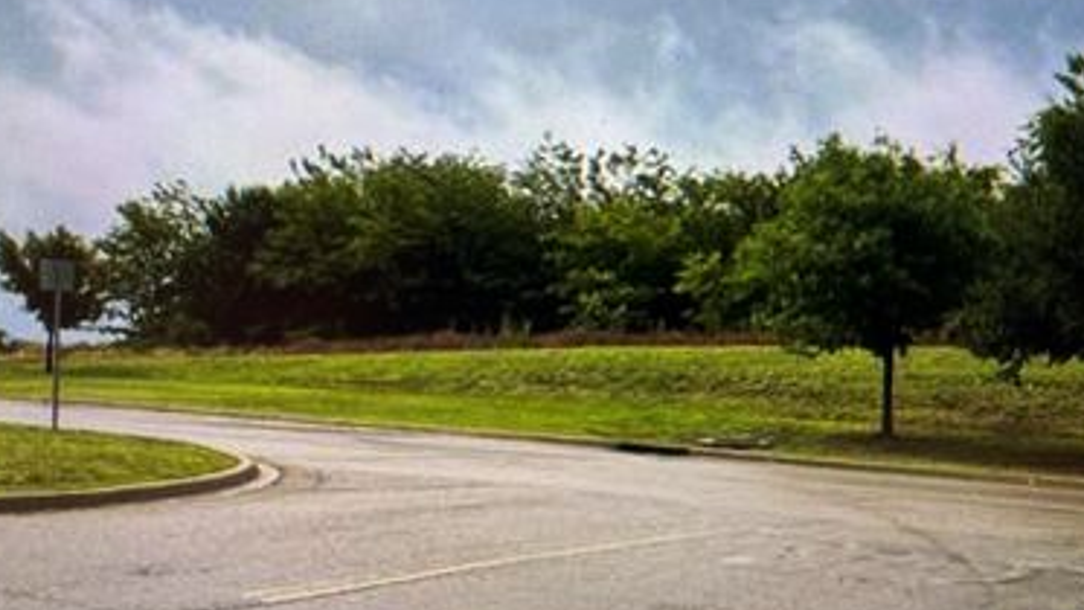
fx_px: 1092
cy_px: 219
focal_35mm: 38
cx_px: 546
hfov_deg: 52.8
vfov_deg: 31.0
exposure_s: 1/120
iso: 80
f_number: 1.6
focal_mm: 5.1
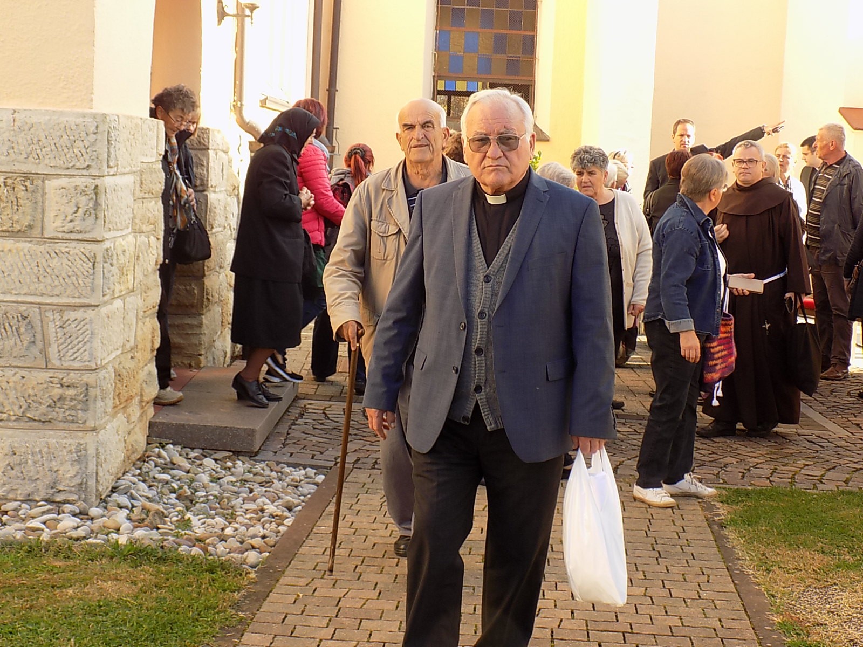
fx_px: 1471
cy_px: 324
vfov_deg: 24.8
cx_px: 432
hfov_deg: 32.7
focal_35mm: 59
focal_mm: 10.5
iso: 80
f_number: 4
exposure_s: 1/100
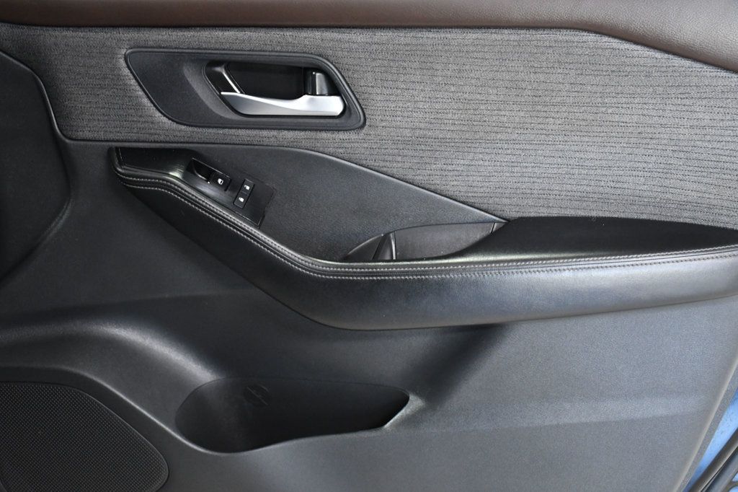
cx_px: 369
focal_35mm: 60
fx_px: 1230
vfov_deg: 22.6
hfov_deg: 33.4
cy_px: 246
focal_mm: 40
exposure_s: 1/100
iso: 2500
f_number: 5
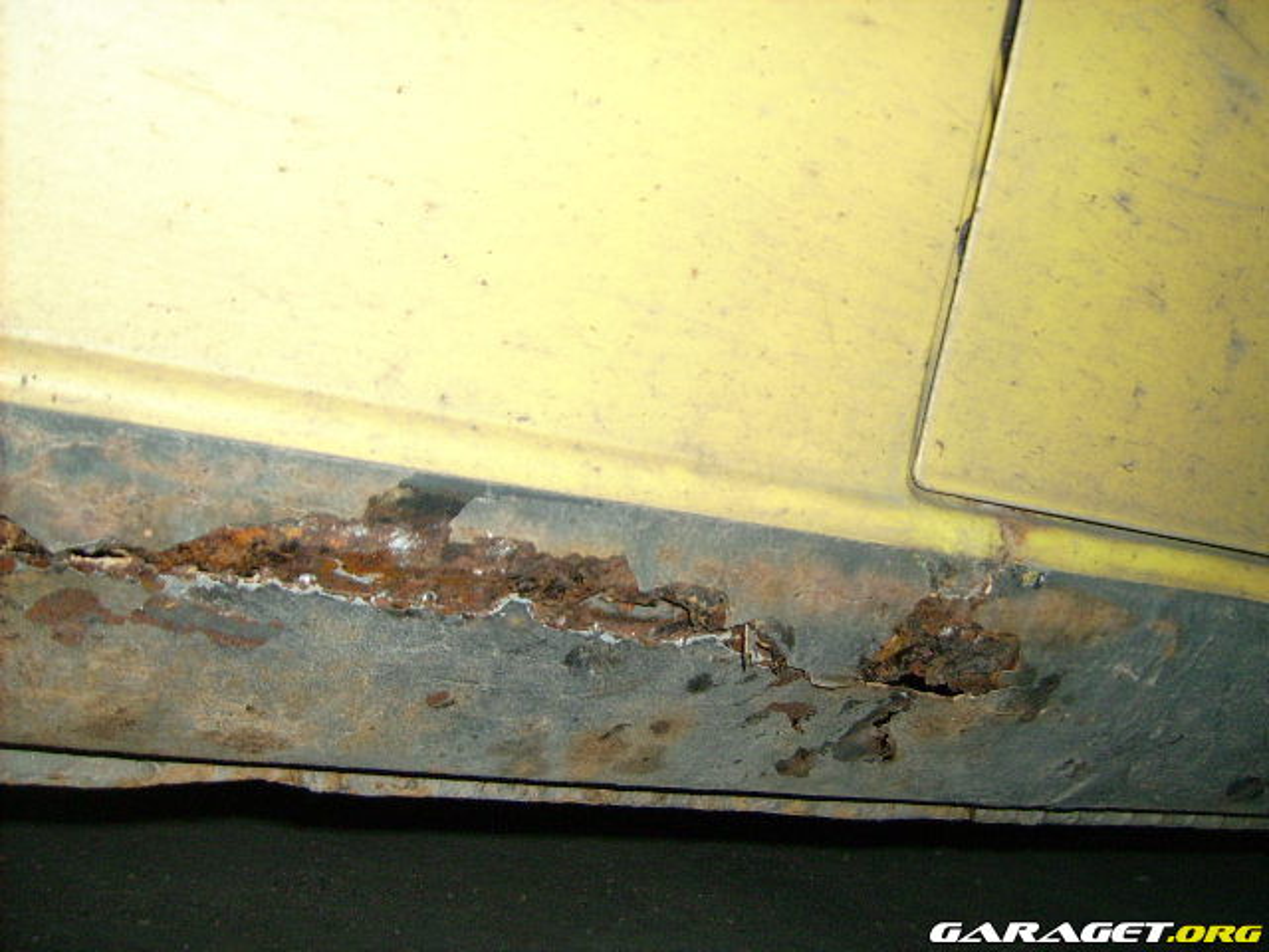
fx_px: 1283
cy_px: 476
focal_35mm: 35
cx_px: 634
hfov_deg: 52.6
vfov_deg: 40.7
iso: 100
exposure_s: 1/60
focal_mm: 5.95
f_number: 2.8
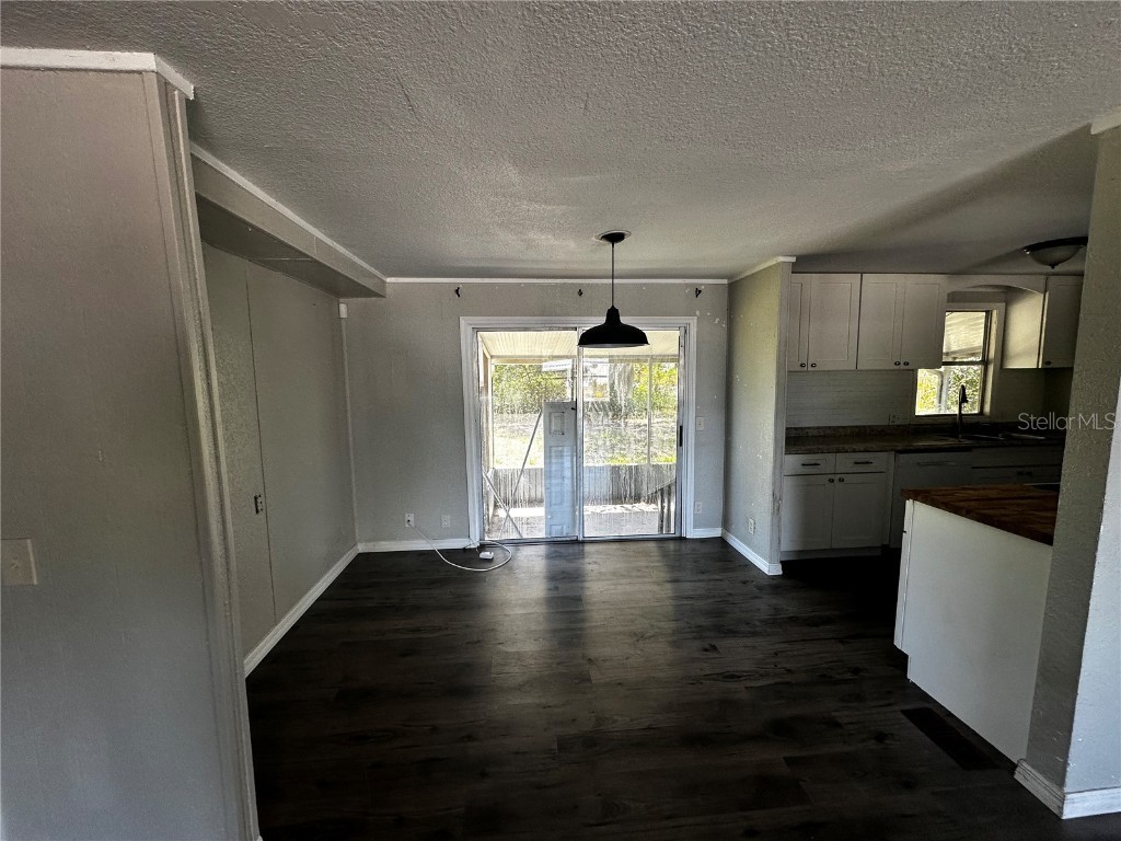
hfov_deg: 102.1
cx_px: 560
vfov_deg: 85.7
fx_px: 453
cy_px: 420
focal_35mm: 14
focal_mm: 2.22
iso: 80
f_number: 2.2
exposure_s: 1/99
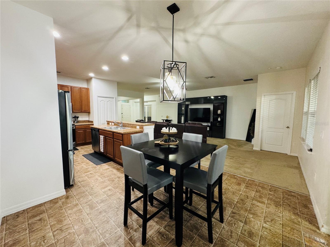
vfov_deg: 85.7
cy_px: 124
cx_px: 165
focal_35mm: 14
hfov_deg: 102.1
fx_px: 133
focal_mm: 2.22
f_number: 2.2
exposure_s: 1/60
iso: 640
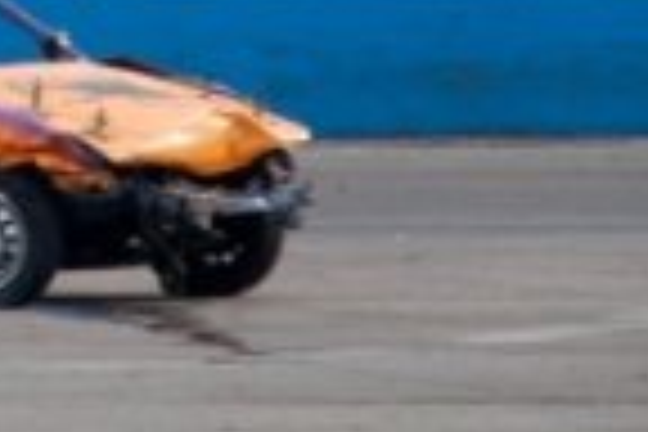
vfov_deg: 2.2
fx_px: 11415
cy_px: -216
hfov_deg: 3.2
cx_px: -612
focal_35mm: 634
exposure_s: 1/500
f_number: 5.6
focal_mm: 95
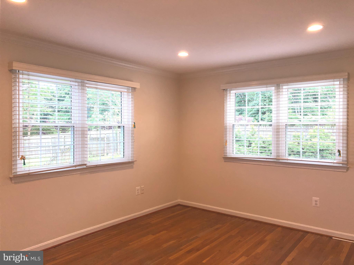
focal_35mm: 28
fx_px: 286
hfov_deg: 63.4
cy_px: 132
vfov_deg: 49.7
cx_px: 177
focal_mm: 4
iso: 80
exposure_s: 1/120
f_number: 1.8
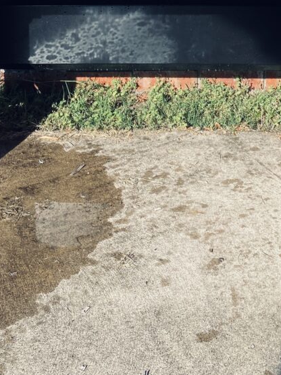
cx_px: 211
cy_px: -114
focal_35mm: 72
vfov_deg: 23.8
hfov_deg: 20.3
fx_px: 780
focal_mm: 4.25
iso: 32
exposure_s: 1/2066
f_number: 1.8
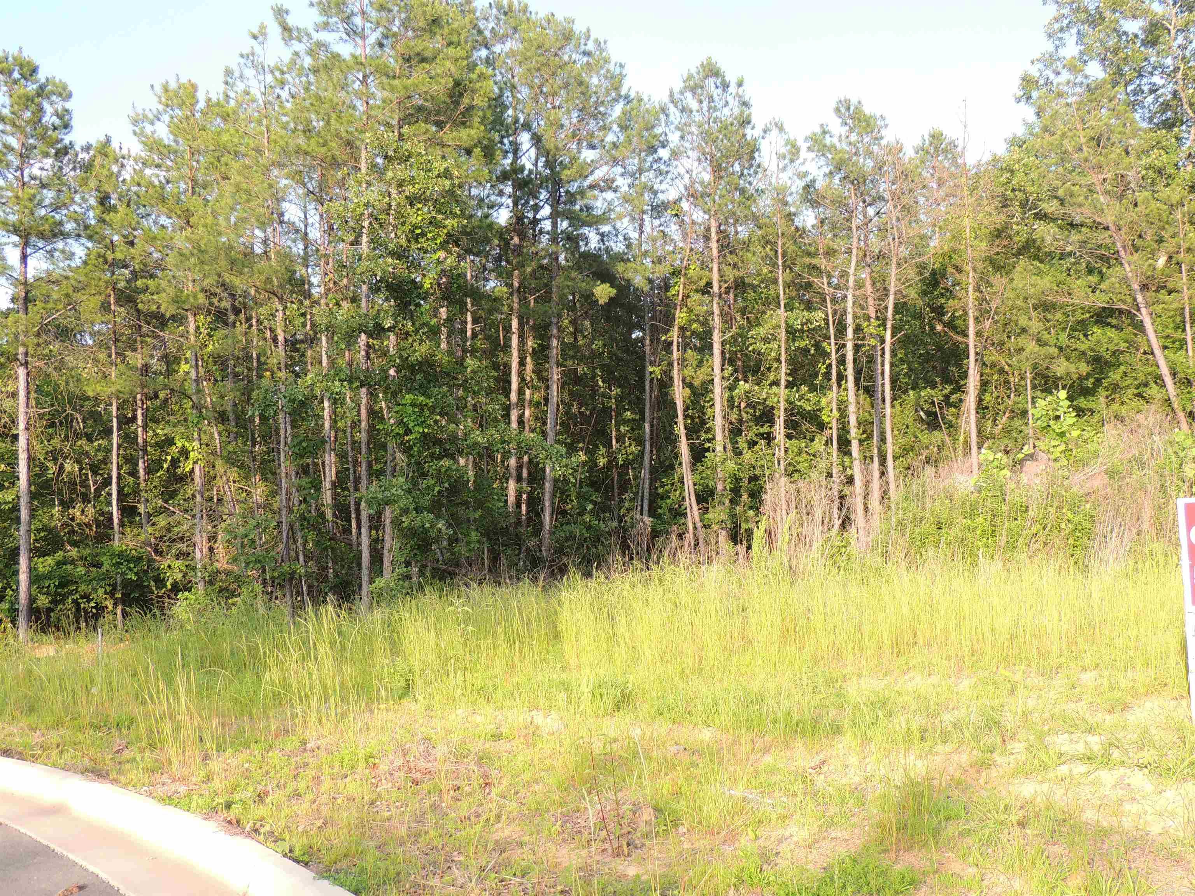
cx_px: 598
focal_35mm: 40
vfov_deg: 36.0
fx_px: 1381
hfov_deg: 46.8
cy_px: 448
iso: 100
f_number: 3.3
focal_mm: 7.1
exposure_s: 1/200
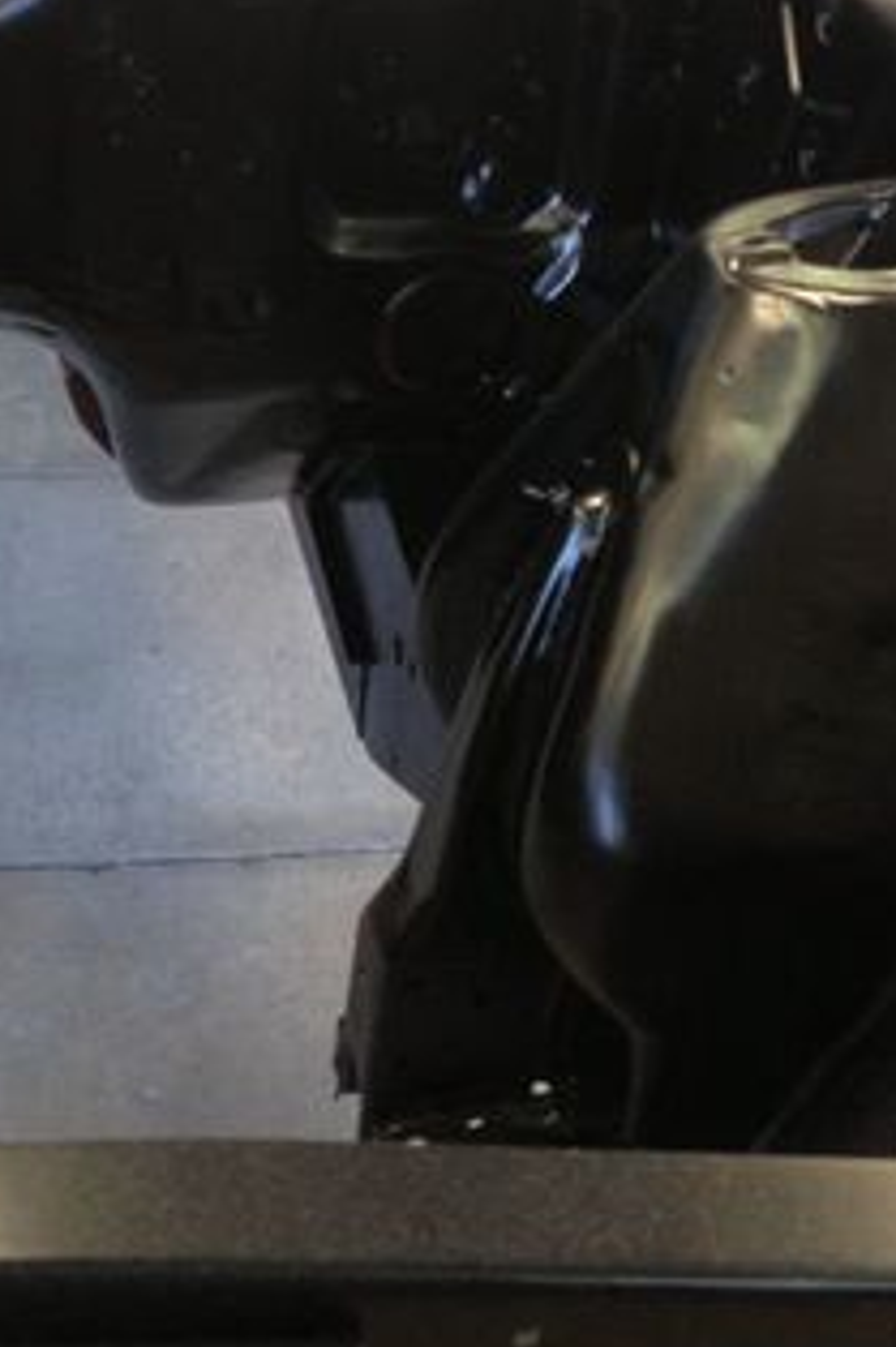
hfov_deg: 18.8
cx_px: -39
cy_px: 459
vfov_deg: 28.7
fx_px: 2616
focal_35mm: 70
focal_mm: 4.13
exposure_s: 1/20
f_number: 2.4
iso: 125
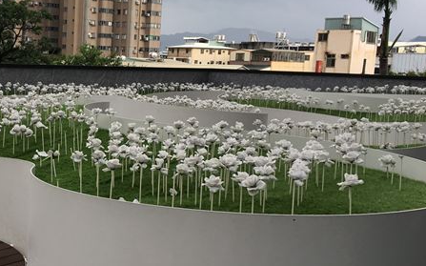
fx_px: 638
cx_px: 62
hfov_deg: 35.2
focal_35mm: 55
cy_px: 153
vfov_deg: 23.5
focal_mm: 4.15
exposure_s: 1/122
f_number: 2.2
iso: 25
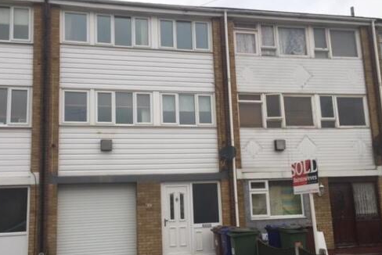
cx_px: 168
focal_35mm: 36
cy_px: 143
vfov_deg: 36.9
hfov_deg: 53.0
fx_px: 382
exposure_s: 1/316
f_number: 2.2
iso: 32
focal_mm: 4.15
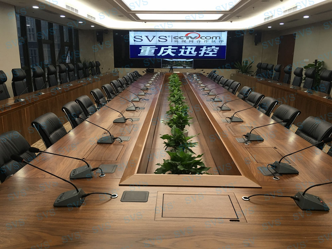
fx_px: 278
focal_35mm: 29
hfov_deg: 61.7
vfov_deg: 48.2
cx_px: 166
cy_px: 124
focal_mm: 4.15
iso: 32
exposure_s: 1/33
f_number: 2.2
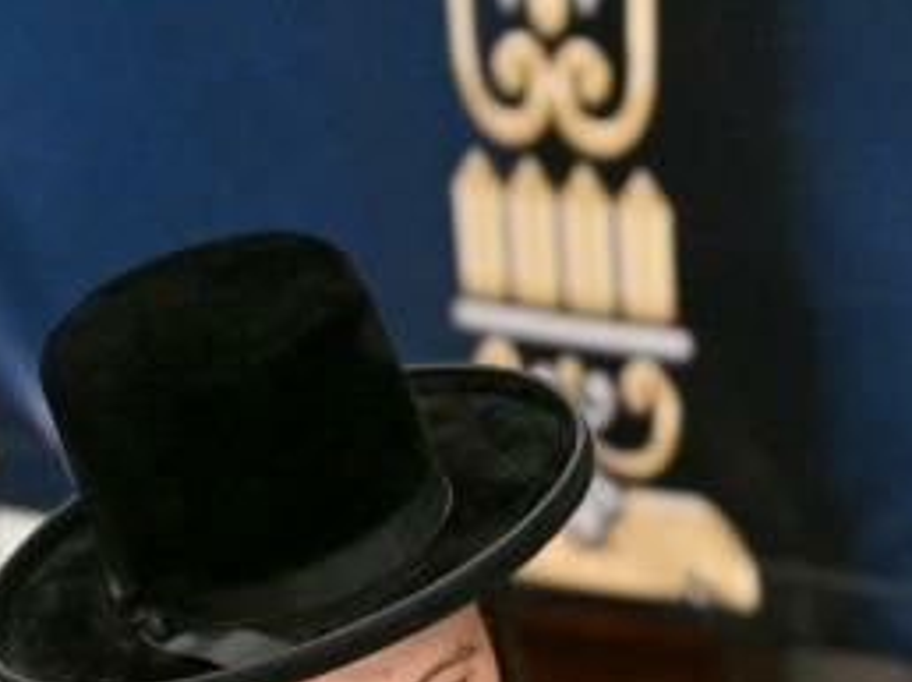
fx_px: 30138
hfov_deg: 1.7
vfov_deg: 1.3
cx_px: 1400
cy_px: 1060
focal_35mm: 1145
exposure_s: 1/500
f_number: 2.8
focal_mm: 200
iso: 400
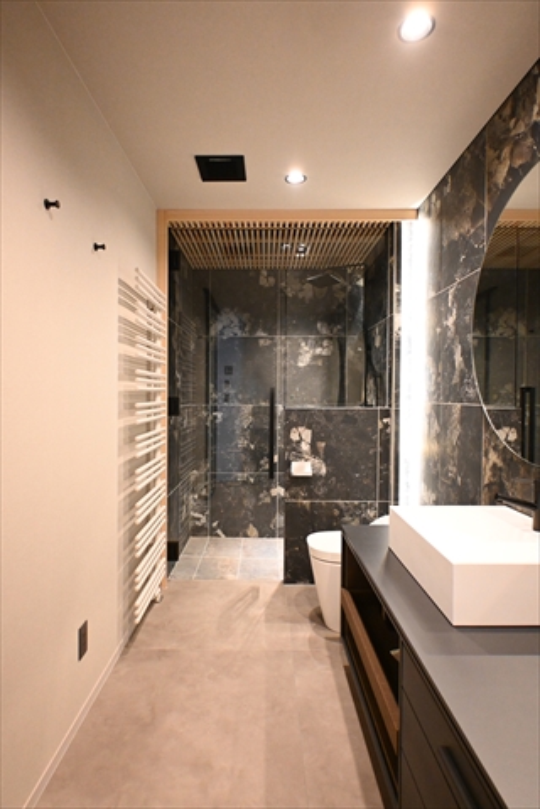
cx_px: 270
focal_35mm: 20
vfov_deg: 83.3
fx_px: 456
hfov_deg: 61.3
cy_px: 404
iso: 4000
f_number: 3.8
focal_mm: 13.5
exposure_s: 1/60
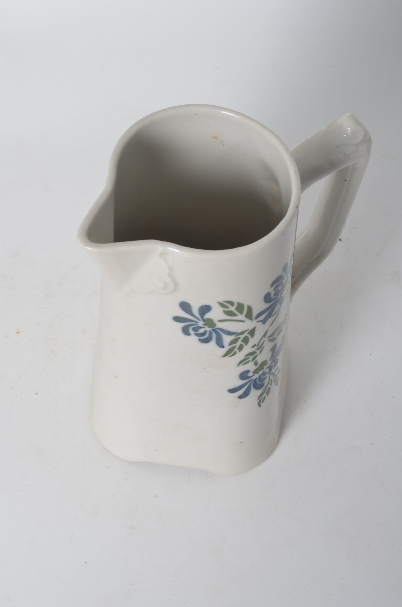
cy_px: 304
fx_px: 1262
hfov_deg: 18.1
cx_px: 201
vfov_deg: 27.0
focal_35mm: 75
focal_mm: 50
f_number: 11
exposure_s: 1/125
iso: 100
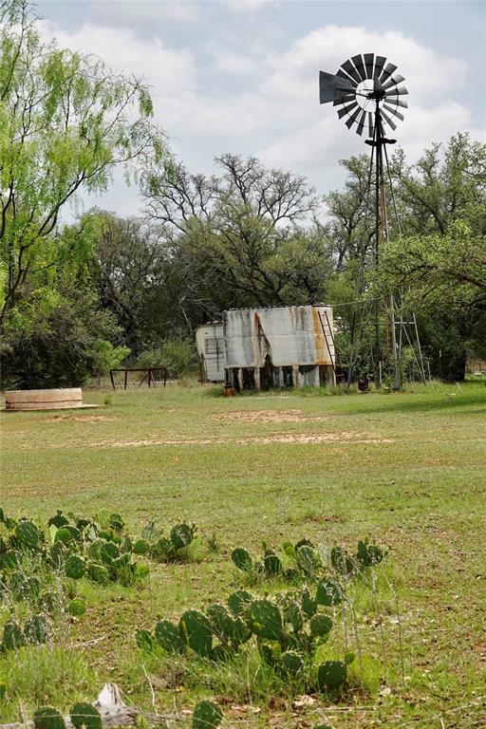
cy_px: 364
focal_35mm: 79
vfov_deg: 25.7
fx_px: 1600
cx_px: 243
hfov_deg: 17.3
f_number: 4
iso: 100
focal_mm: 28.91
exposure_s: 1/800
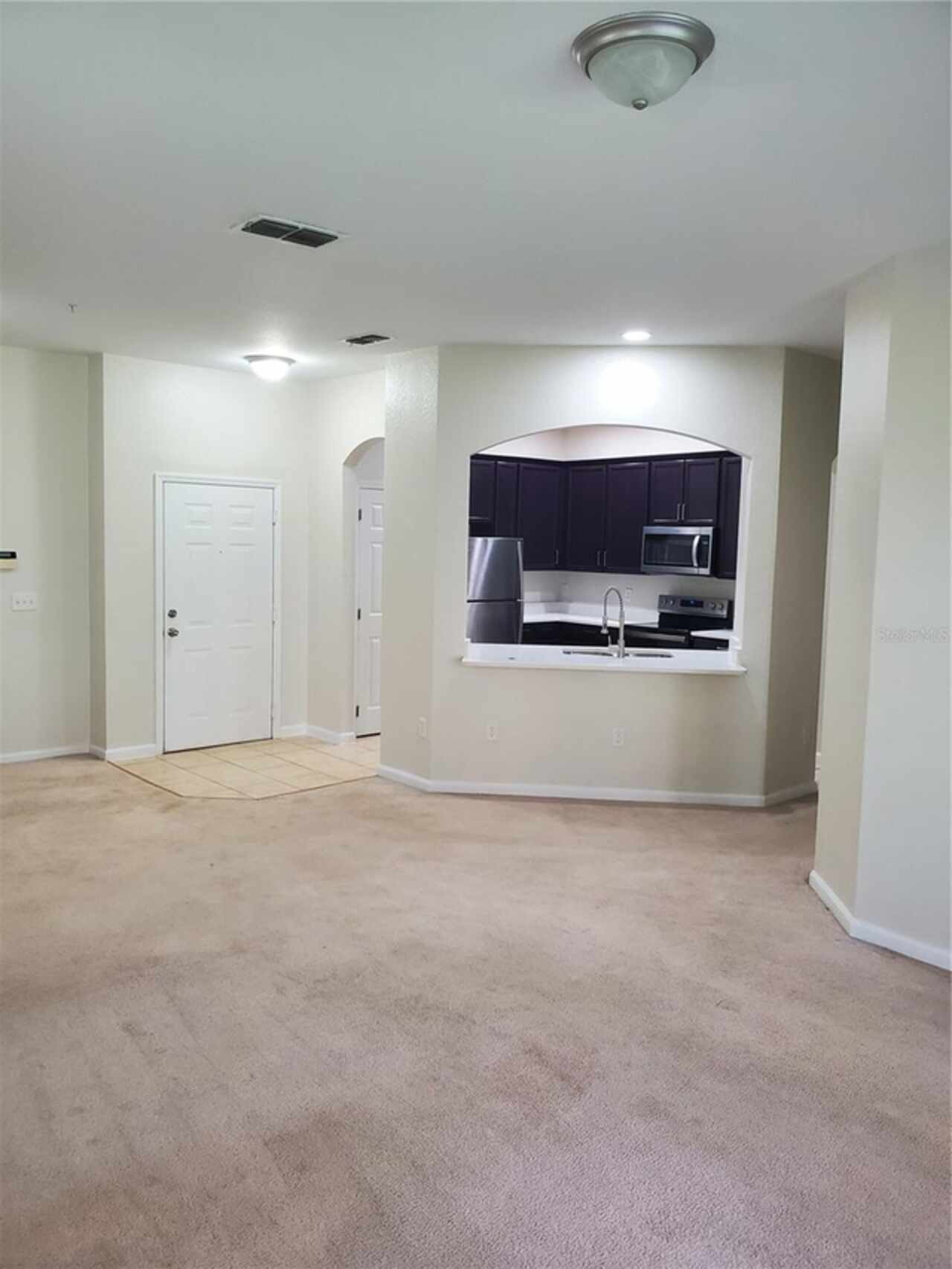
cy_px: 634
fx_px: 953
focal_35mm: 26
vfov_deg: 67.3
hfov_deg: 53.1
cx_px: 476
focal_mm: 4.3
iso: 200
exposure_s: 1/60
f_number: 2.4
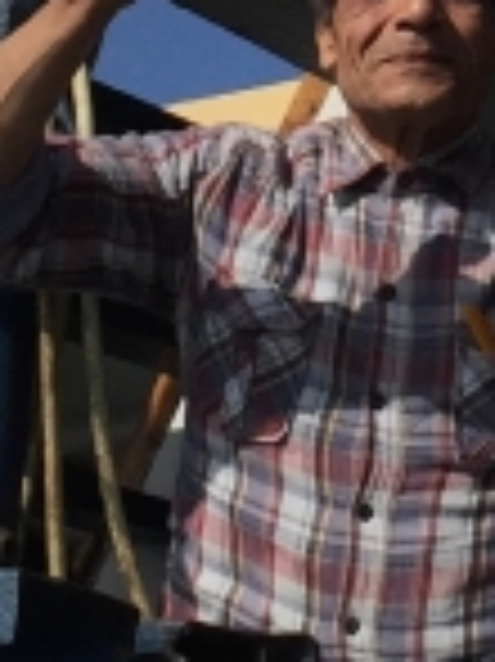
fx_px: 3857
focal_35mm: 202
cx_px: 711
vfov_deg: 9.6
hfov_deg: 7.2
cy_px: -270
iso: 32
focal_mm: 4.15
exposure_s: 1/5650
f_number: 2.2
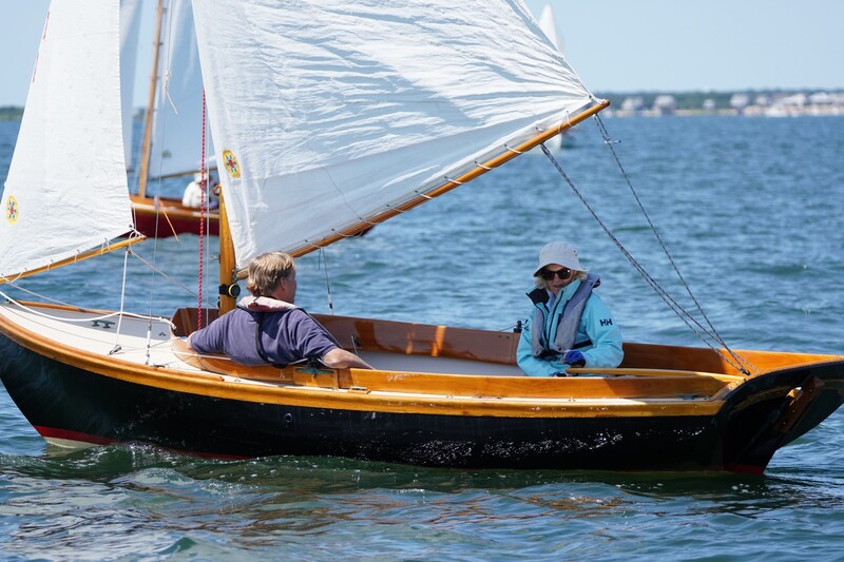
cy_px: 281
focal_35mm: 244
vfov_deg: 5.6
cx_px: 422
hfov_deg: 8.4
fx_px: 5731
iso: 400
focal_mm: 163
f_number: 5
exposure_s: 1/2000
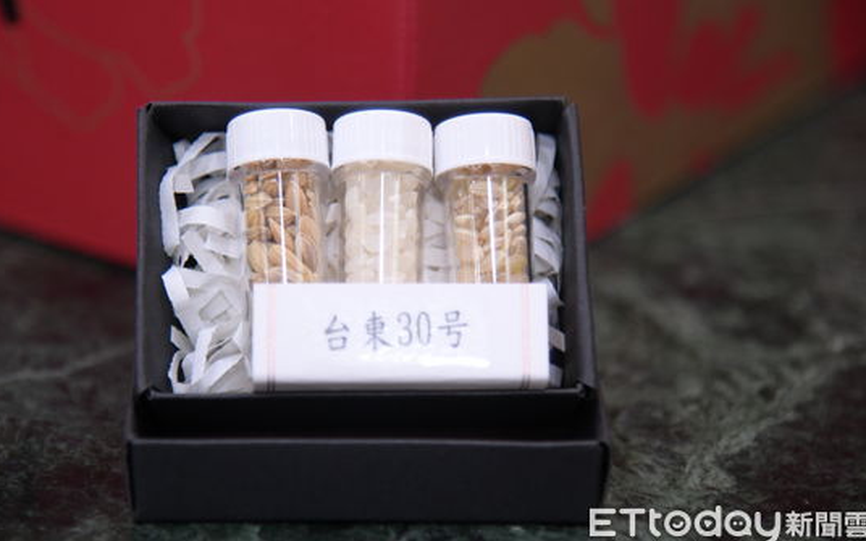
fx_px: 3233
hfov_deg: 15.3
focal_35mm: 137
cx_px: 399
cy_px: 233
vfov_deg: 9.6
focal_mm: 120
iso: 2500
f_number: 4
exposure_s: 1/200
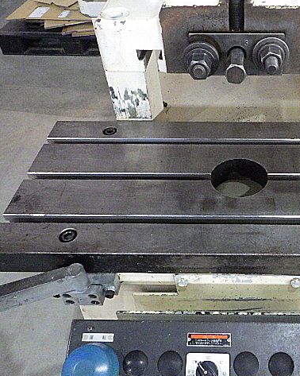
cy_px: 189
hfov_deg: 38.6
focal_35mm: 37
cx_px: 240
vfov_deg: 49.1
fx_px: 411
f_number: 3.5
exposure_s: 1/45
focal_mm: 5
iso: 800
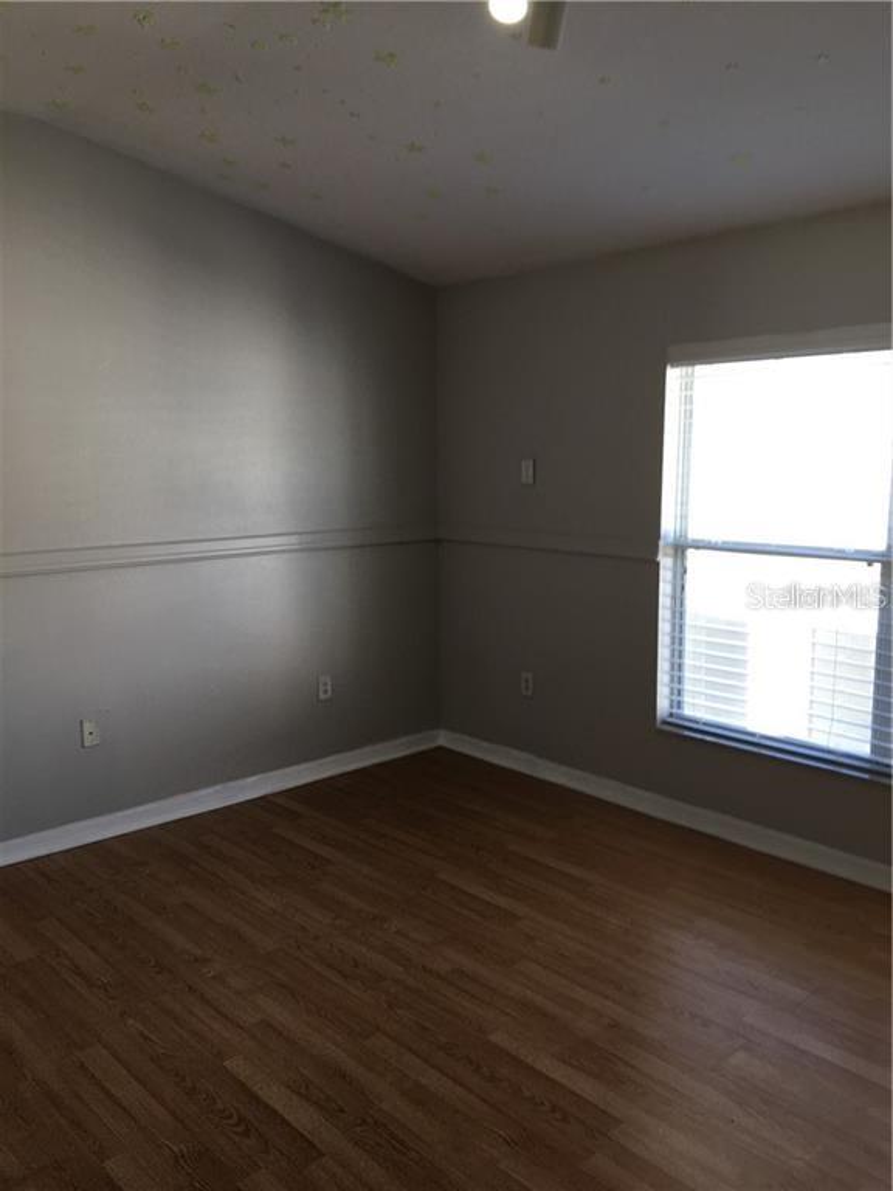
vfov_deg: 61.7
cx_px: 446
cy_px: 596
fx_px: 997
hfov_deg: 48.2
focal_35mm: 29
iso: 25
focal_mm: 4.15
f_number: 2.2
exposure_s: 1/60
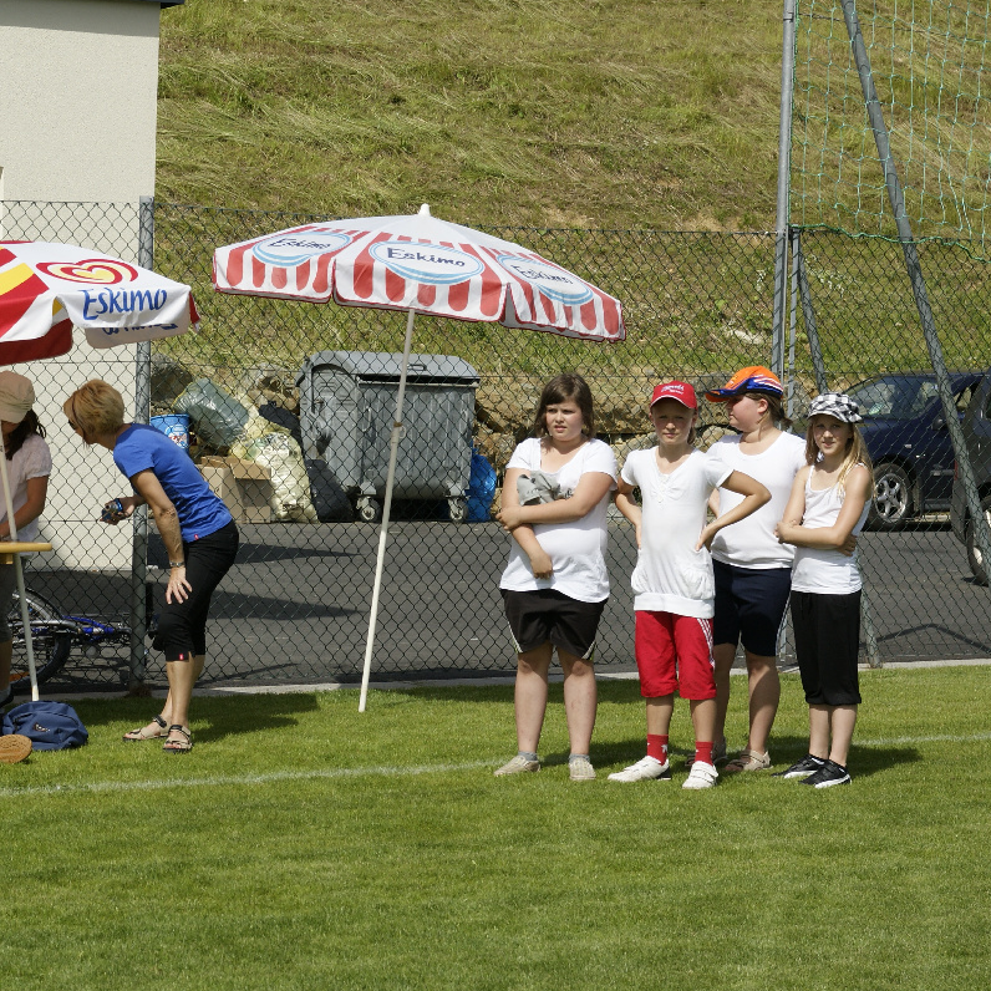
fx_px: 3887
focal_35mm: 120
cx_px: 336
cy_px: 504
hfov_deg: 14.5
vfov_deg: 14.5
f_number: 6.3
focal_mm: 50
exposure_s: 1/640
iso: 100
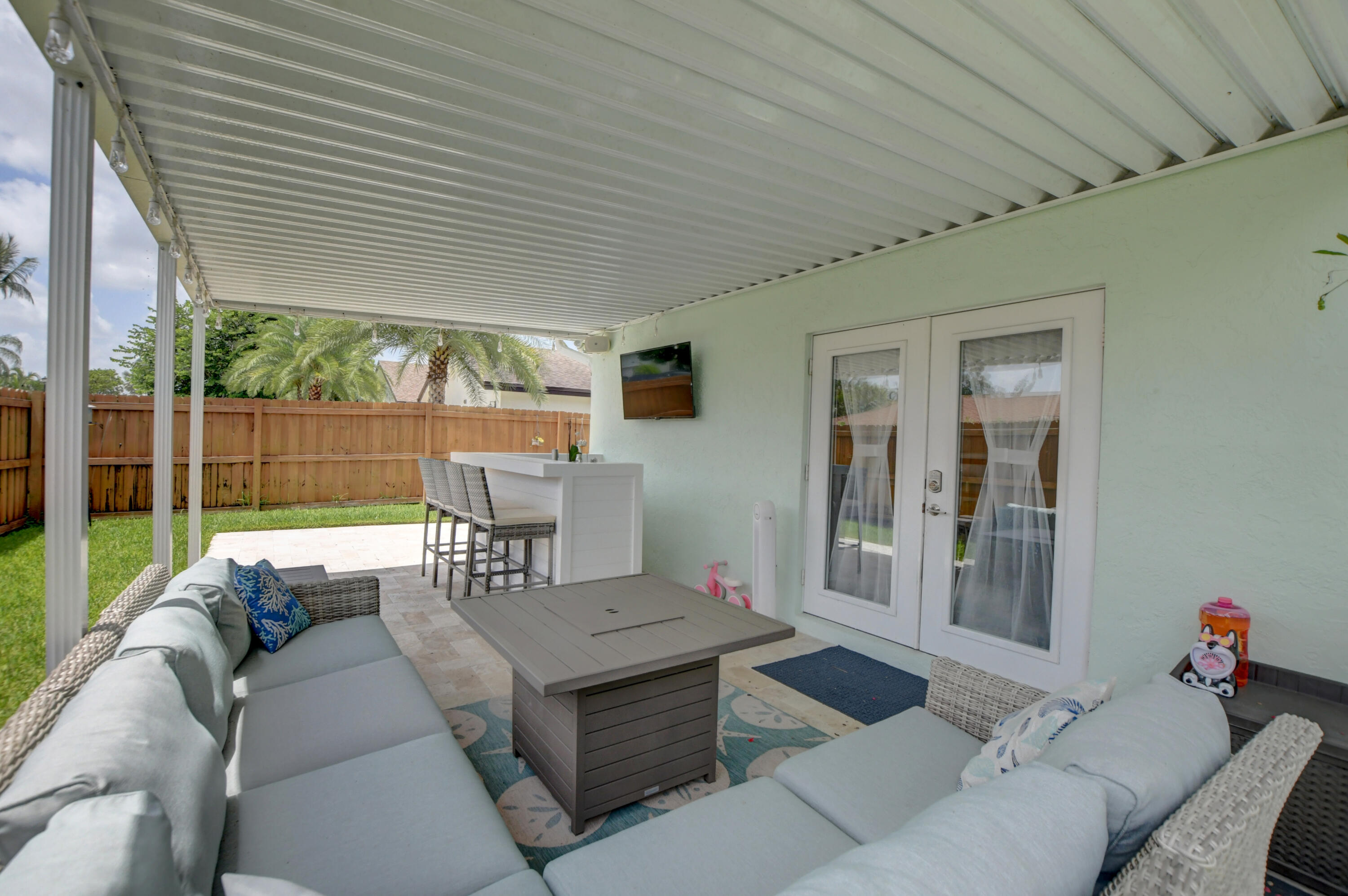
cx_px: 674
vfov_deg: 77.2
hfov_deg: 100.4
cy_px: 448
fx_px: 561
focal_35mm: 15
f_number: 8
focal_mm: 10
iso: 1000
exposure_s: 1/2500
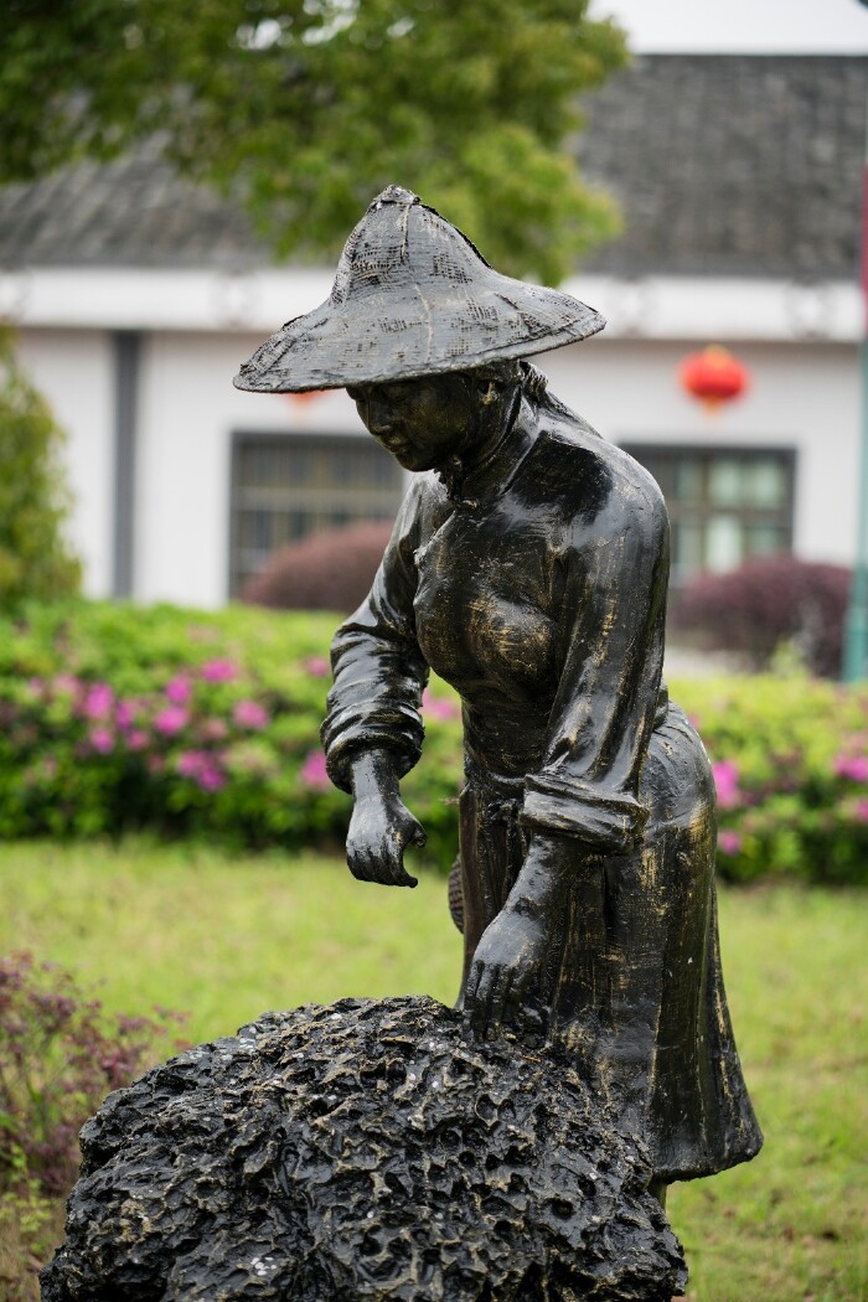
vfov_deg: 23.9
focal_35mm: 85
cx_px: 434
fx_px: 3074
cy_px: 651
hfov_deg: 16.1
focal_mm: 85
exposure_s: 1/320
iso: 100
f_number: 2.2
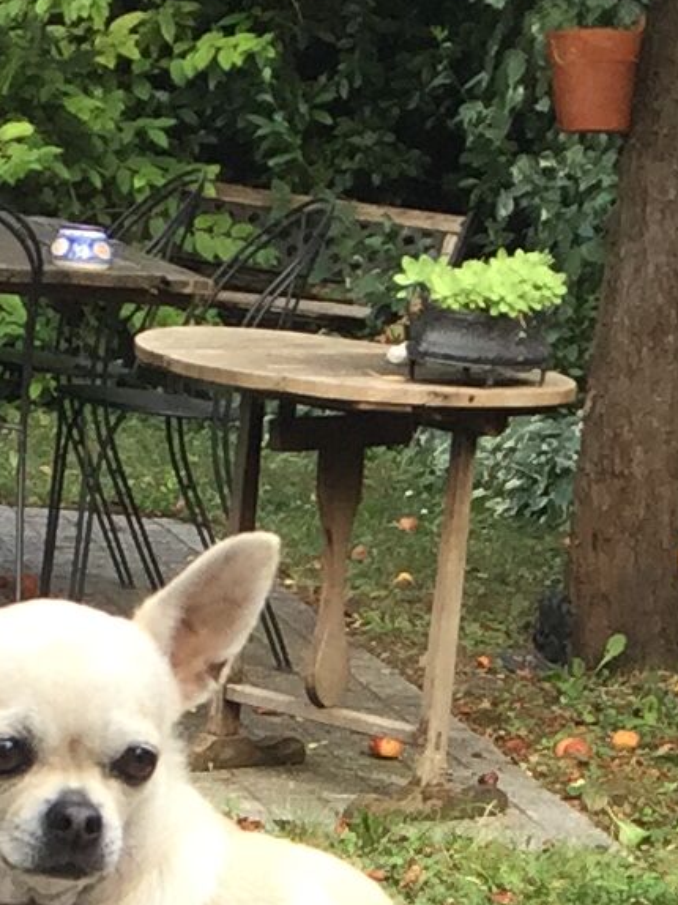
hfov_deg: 9.0
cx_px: 441
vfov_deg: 11.1
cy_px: 1703
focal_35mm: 165
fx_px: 4312
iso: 32
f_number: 2.2
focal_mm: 4.15
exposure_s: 1/100
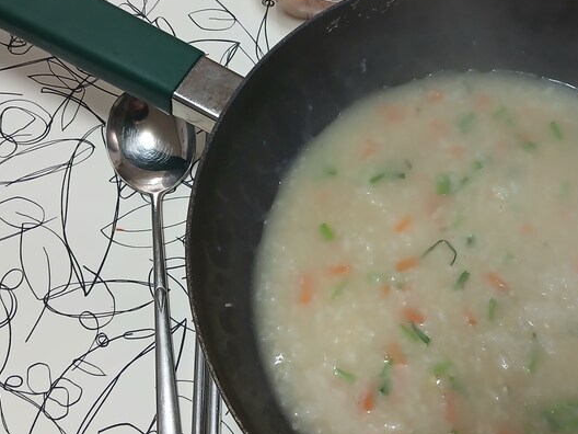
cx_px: 421
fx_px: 768
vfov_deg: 31.4
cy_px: 169
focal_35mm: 46
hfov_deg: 40.3
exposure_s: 1/40.2
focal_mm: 3.98
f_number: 1.8
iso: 250
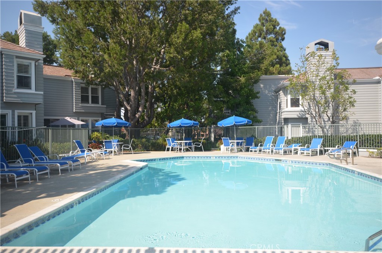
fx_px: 286
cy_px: 126
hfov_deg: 67.5
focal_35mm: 27
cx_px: 191
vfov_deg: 47.7
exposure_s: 1/200
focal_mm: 18
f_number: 8
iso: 100
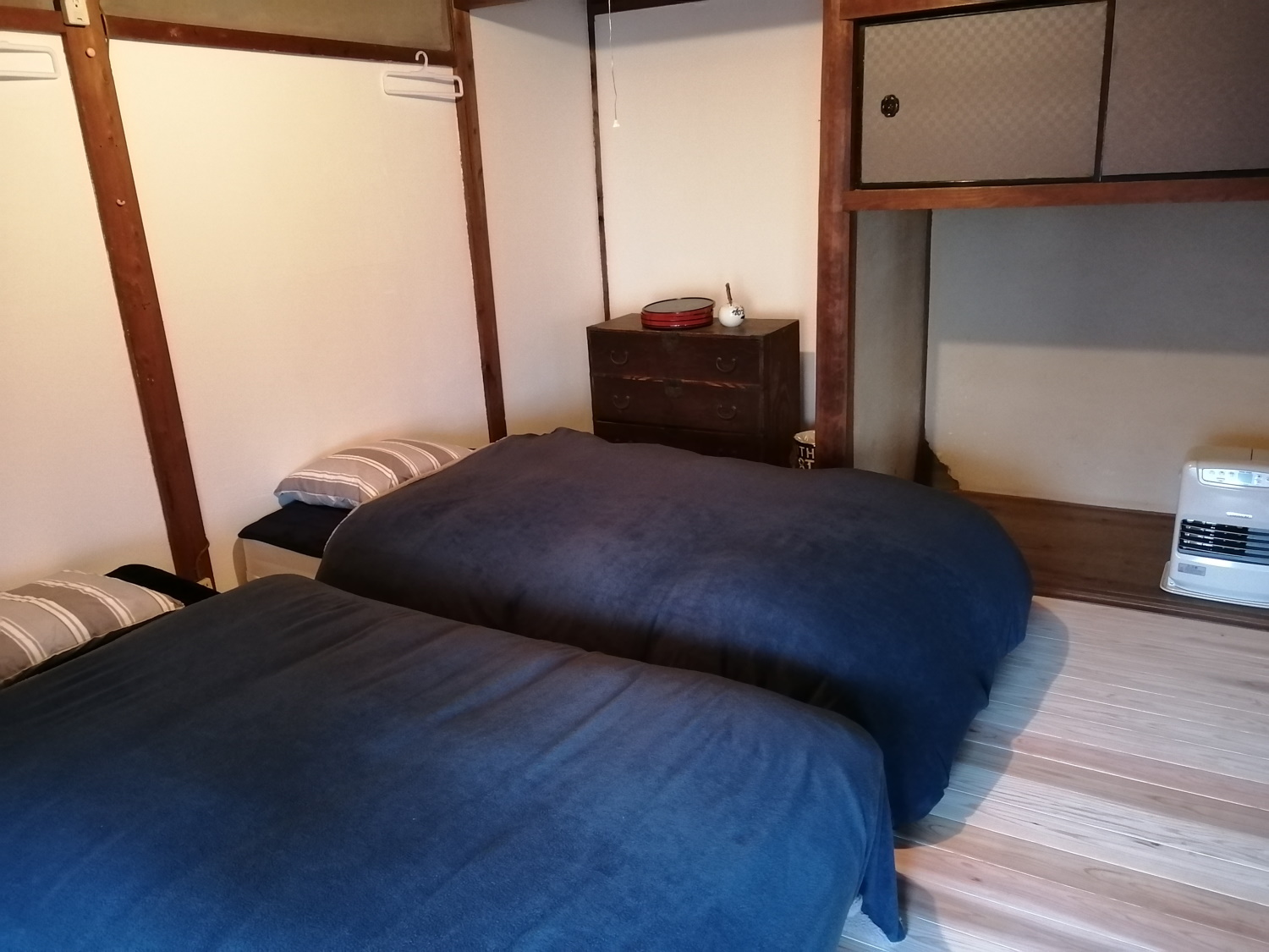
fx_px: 990
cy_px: 476
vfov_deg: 51.4
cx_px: 634
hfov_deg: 65.3
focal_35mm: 27
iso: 500
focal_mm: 3.62
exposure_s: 1/20
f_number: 1.8
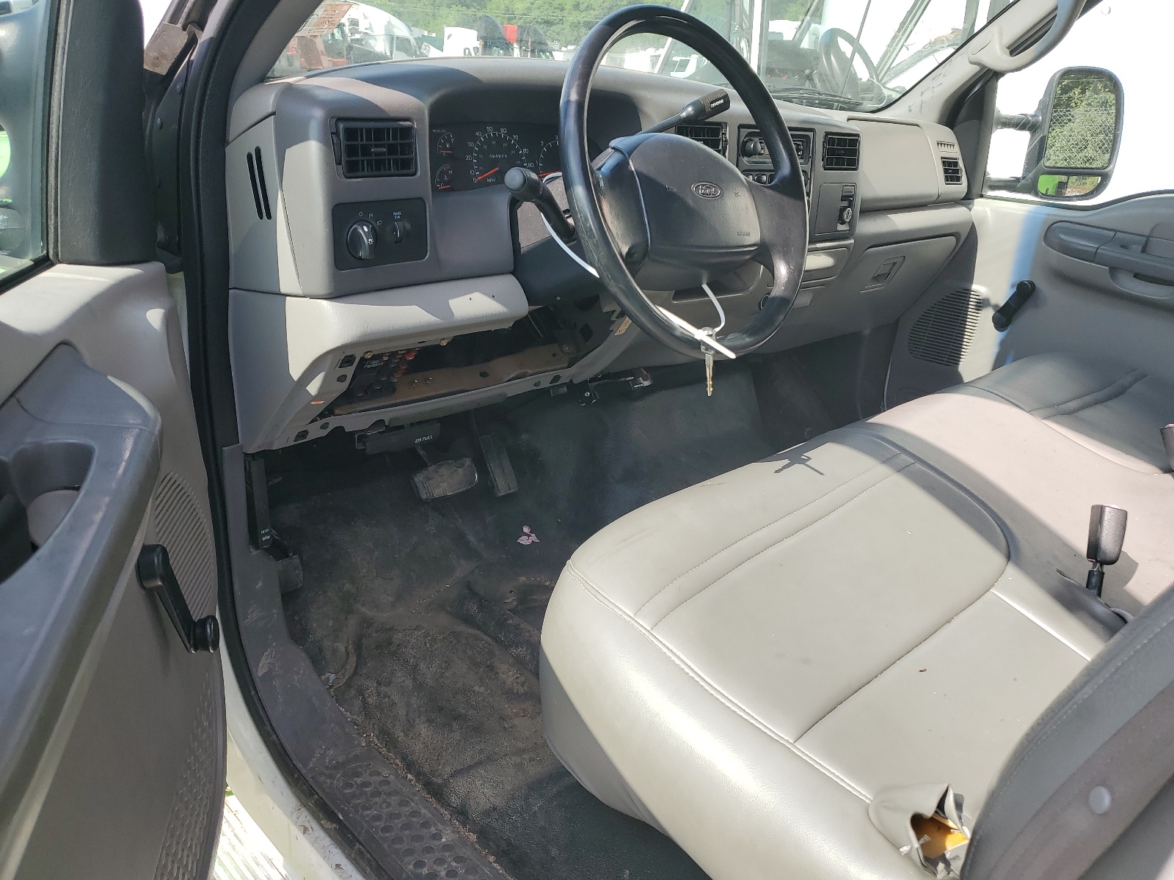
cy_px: 440
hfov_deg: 67.3
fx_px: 882
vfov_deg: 53.1
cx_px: 587
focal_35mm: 26
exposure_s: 1/1000
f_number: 1.5
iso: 50
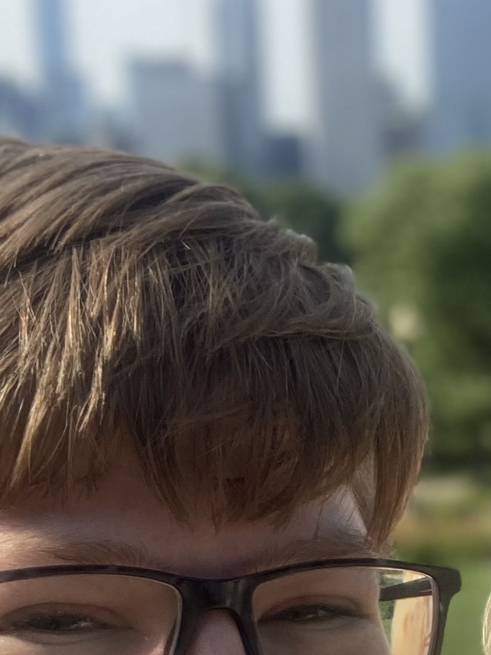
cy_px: 937
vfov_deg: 16.6
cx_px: 531
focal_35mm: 109
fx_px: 2060
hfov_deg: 13.3
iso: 20
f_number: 2.2
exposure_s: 1/462
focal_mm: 2.87
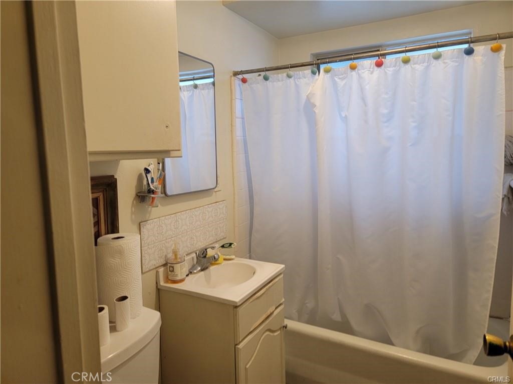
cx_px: 256
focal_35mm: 24
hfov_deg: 71.6
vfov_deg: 56.8
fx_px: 356
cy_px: 192
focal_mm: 6.7
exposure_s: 1/40
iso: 200
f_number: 1.8
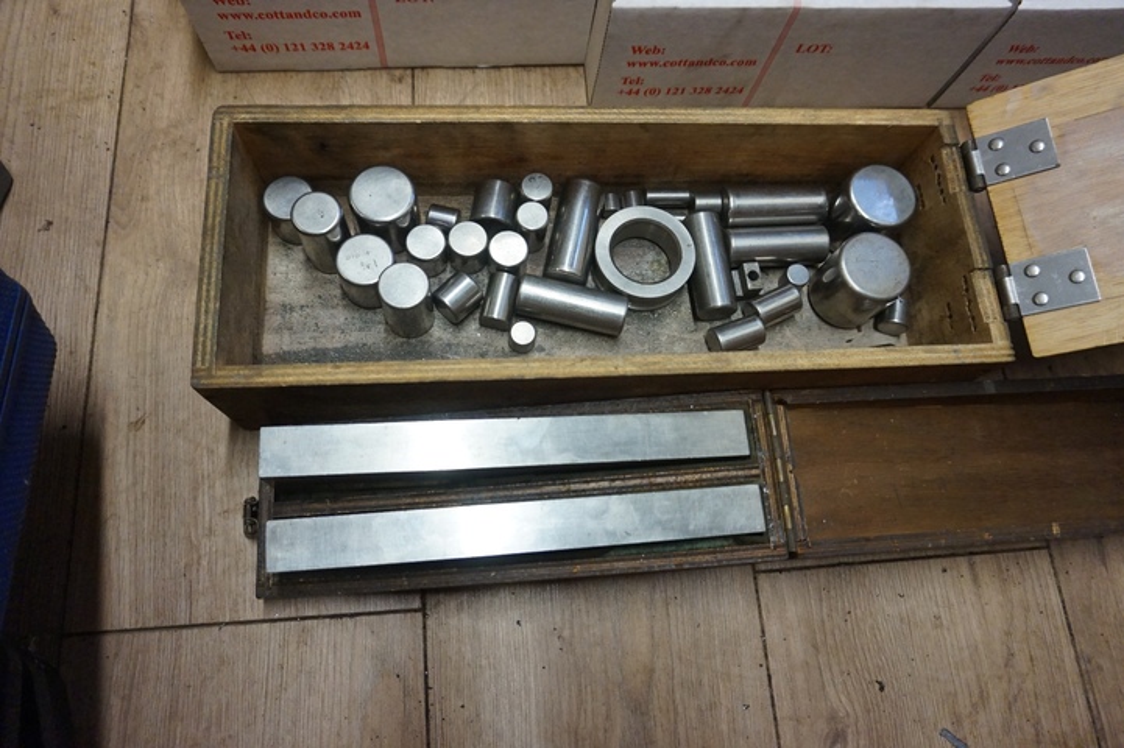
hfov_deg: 73.8
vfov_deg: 53.1
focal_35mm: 24
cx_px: 562
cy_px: 374
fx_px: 749
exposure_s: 1/160
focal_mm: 16
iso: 2000
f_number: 3.5
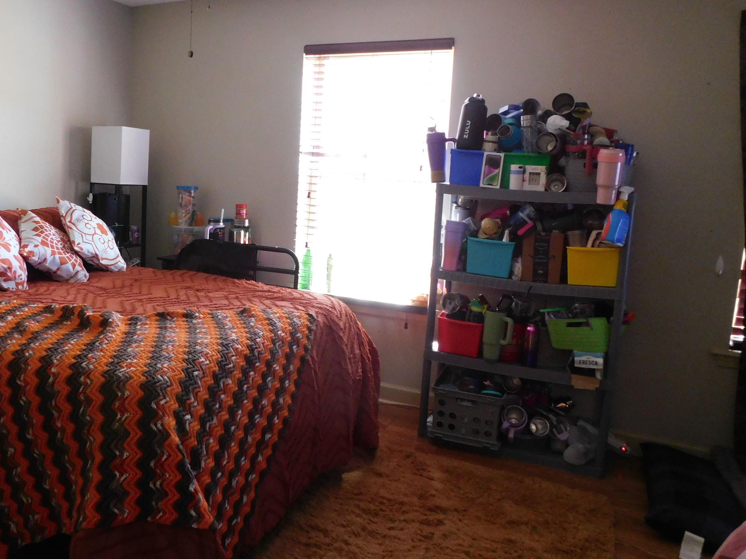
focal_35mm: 30
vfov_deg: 46.8
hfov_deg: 58.9
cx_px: 261
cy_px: 268
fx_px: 646
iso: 400
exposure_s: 1/13
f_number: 3
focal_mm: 4
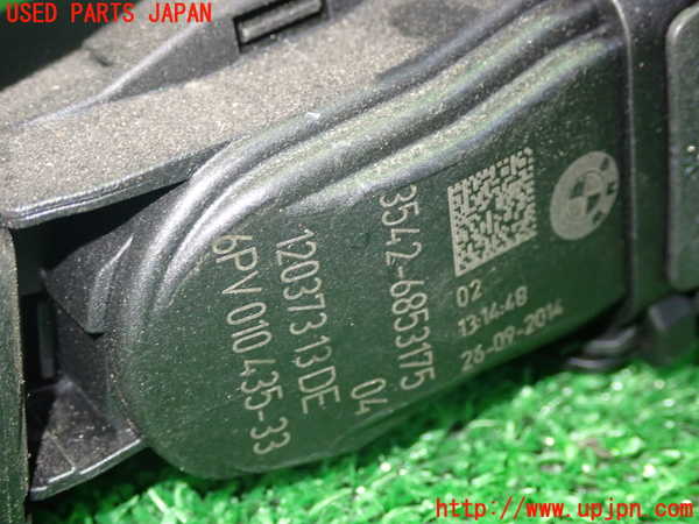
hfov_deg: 33.2
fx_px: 1171
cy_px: 262
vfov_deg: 25.2
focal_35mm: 58
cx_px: 350
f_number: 3.5
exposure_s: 1/15
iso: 800
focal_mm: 10.35
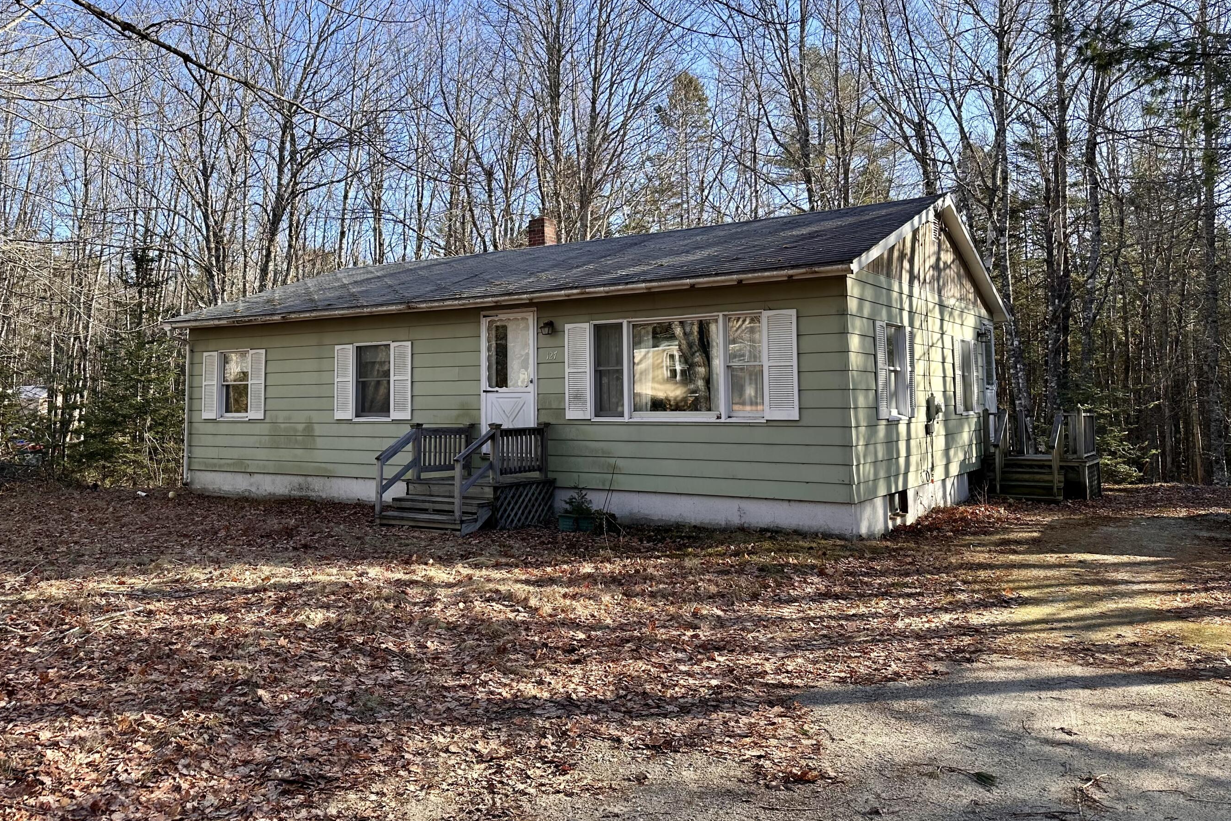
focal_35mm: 28
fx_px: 957
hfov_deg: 65.4
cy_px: 340
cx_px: 563
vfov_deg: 46.2
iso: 80
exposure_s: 1/1198
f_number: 1.78
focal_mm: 6.86
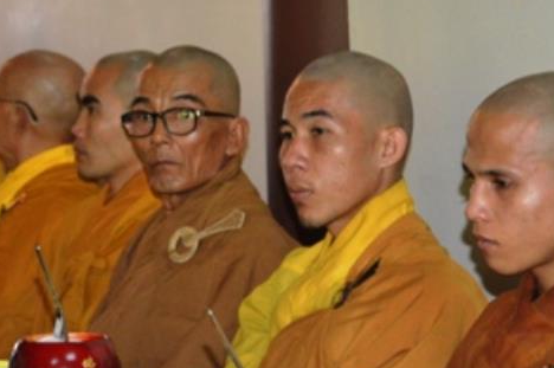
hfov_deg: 13.5
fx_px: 2321
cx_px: 110
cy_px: 270
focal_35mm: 151
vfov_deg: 9.1
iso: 1800
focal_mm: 46
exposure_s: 1/60
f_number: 5.3
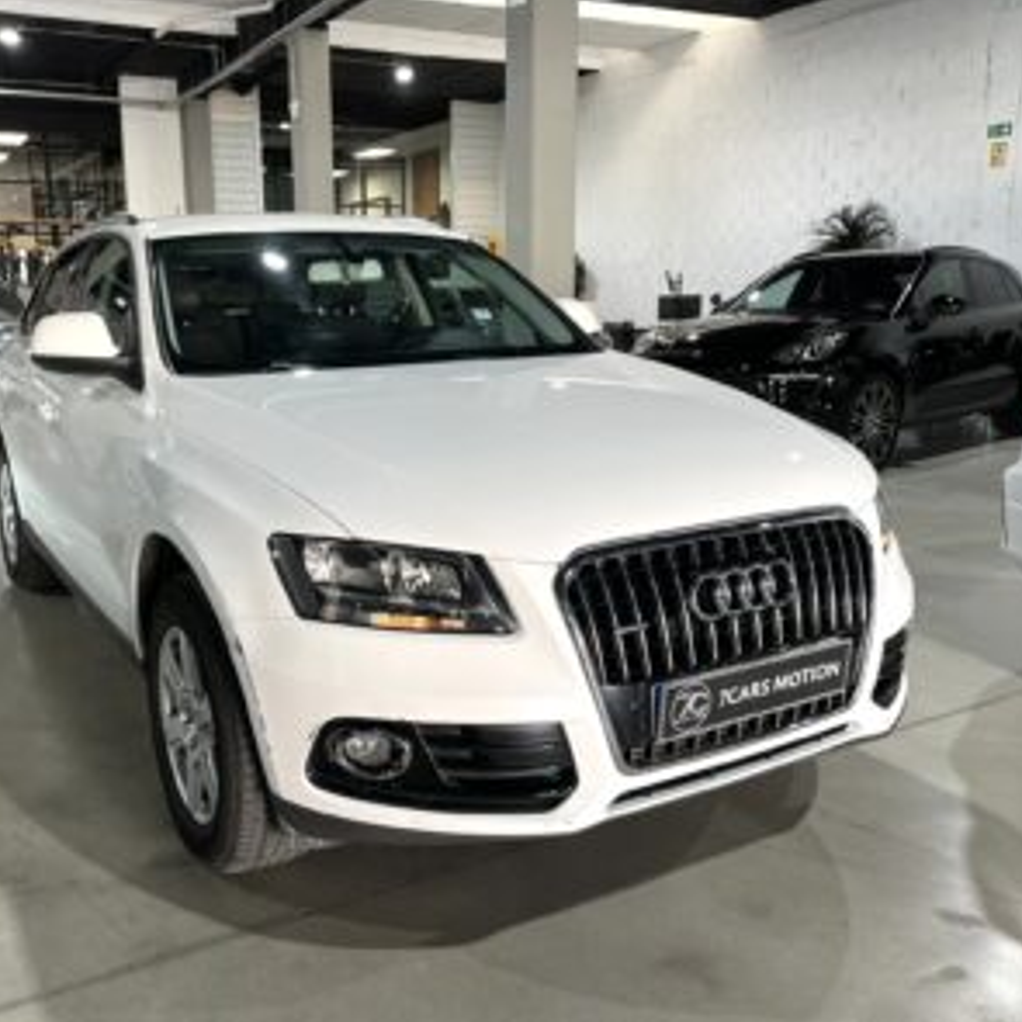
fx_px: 1035
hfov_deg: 52.1
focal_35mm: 31
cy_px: 511
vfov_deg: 52.5
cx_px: 402
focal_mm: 5.1
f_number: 1.6
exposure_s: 1/100
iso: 64
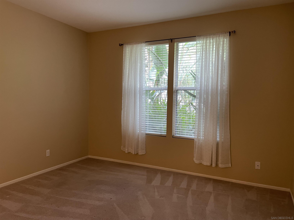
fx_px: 221
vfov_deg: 53.1
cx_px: 147
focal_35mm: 26
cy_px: 110
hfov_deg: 67.3
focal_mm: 4.2
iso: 200
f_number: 1.6
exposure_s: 1/60
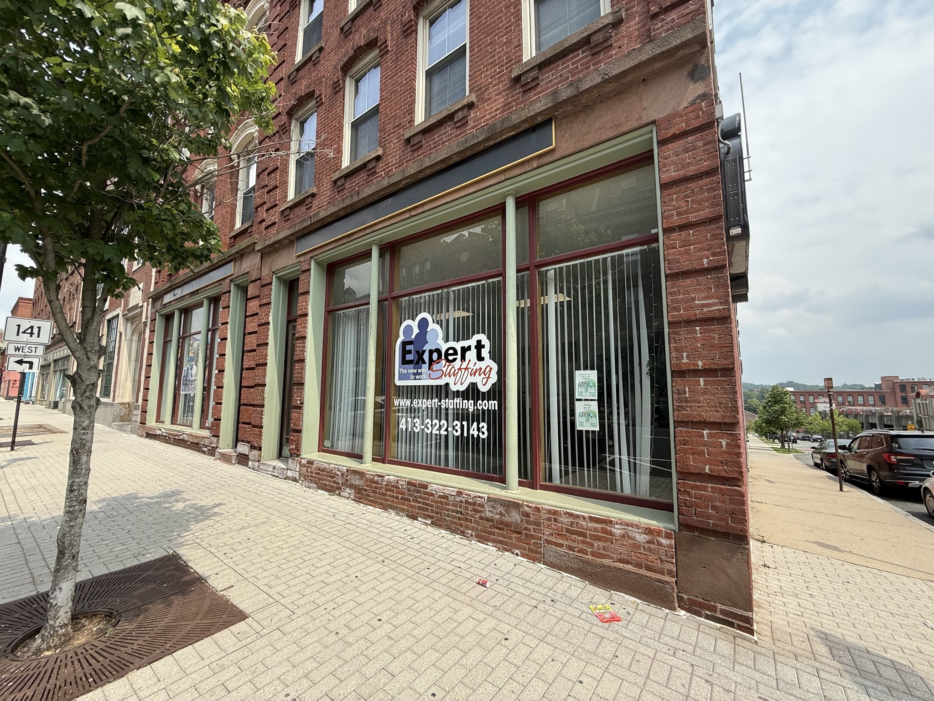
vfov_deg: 85.7
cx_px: 467
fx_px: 378
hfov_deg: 102.1
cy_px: 350
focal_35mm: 14
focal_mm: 2.22
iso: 50
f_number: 2.2
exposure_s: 1/770
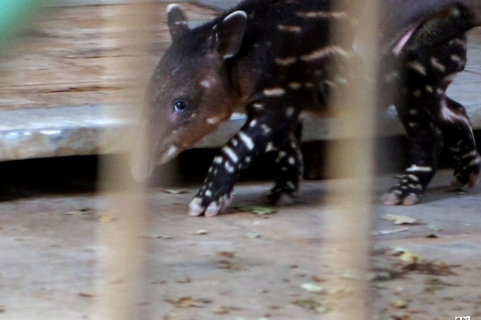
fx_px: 2509
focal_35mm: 188
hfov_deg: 10.9
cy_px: 75
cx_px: 343
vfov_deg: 7.3
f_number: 2.8
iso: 1600
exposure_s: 1/25
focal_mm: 75
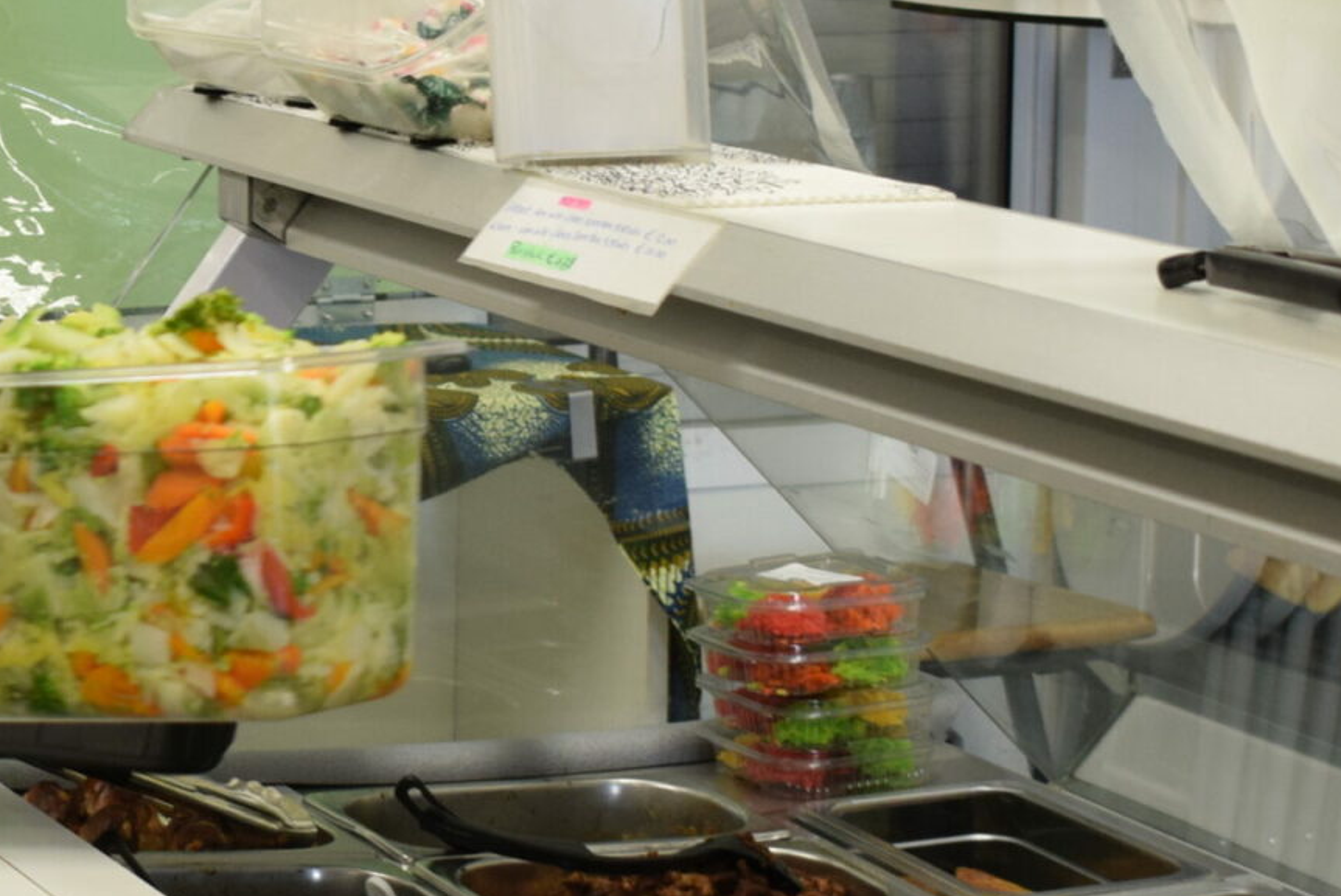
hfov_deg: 16.6
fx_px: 4511
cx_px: 62
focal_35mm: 121
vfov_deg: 11.4
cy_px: 439
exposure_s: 1/50
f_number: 5.6
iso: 800
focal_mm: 34
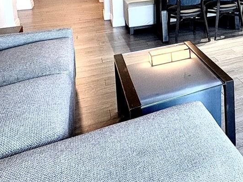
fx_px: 295
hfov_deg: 38.8
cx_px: 252
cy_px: -21
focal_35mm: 42
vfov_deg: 30.5
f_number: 2.2
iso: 125
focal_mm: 2.22
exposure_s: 1/60
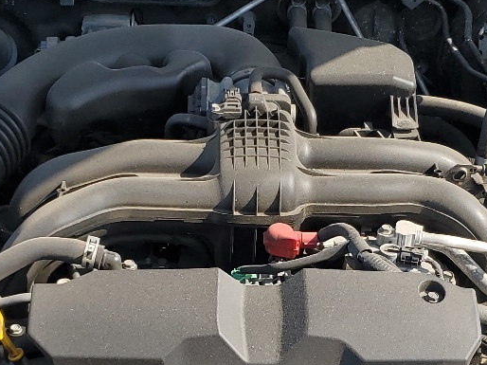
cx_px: 219
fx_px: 1139
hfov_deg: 24.1
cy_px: 291
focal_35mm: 81
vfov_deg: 18.0
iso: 50
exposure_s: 1/1667
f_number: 1.5
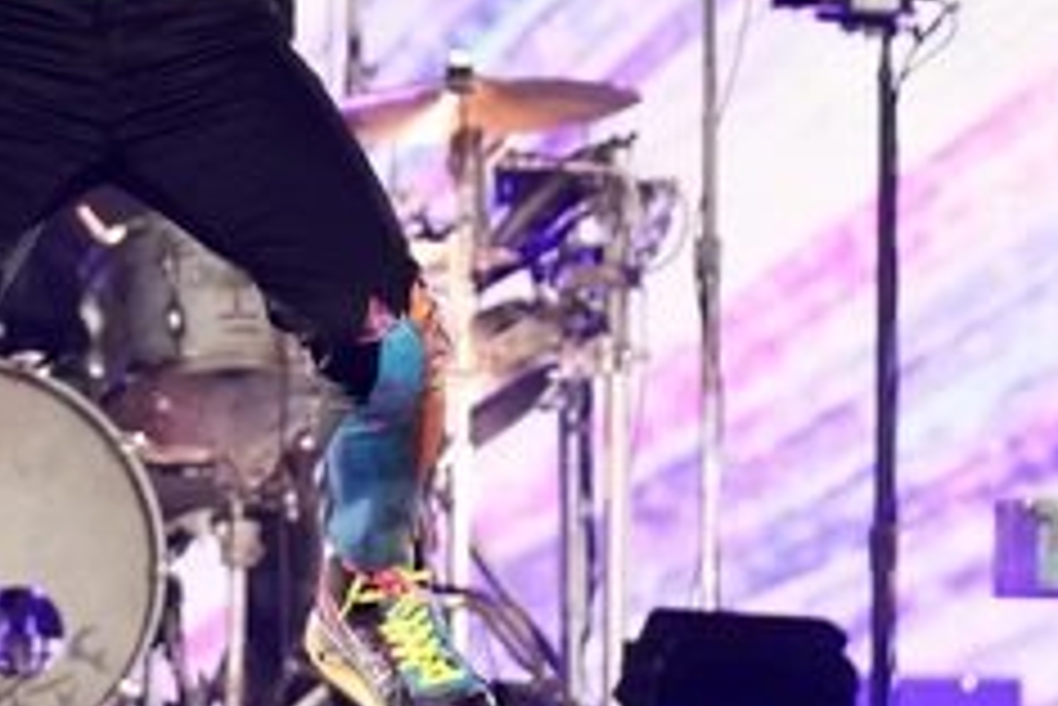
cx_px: 77
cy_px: 70
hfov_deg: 3.7
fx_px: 16408
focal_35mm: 558
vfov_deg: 2.5
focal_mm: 135
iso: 4000
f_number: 4
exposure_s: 1/523
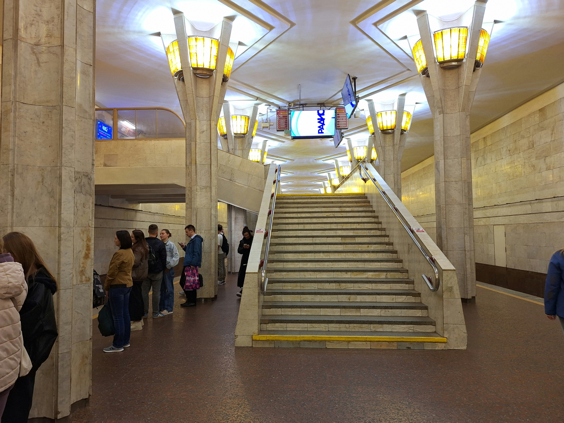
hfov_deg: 73.9
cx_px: 282
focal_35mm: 23
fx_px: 375
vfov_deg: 58.9
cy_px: 212
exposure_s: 1/50
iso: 80
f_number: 1.8
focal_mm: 5.54
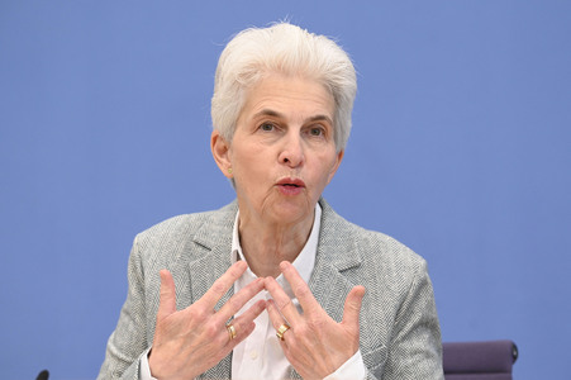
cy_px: 190
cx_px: 286
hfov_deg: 16.4
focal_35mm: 125
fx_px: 1981
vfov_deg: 11.0
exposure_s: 1/800
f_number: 4.5
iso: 3200
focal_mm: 125
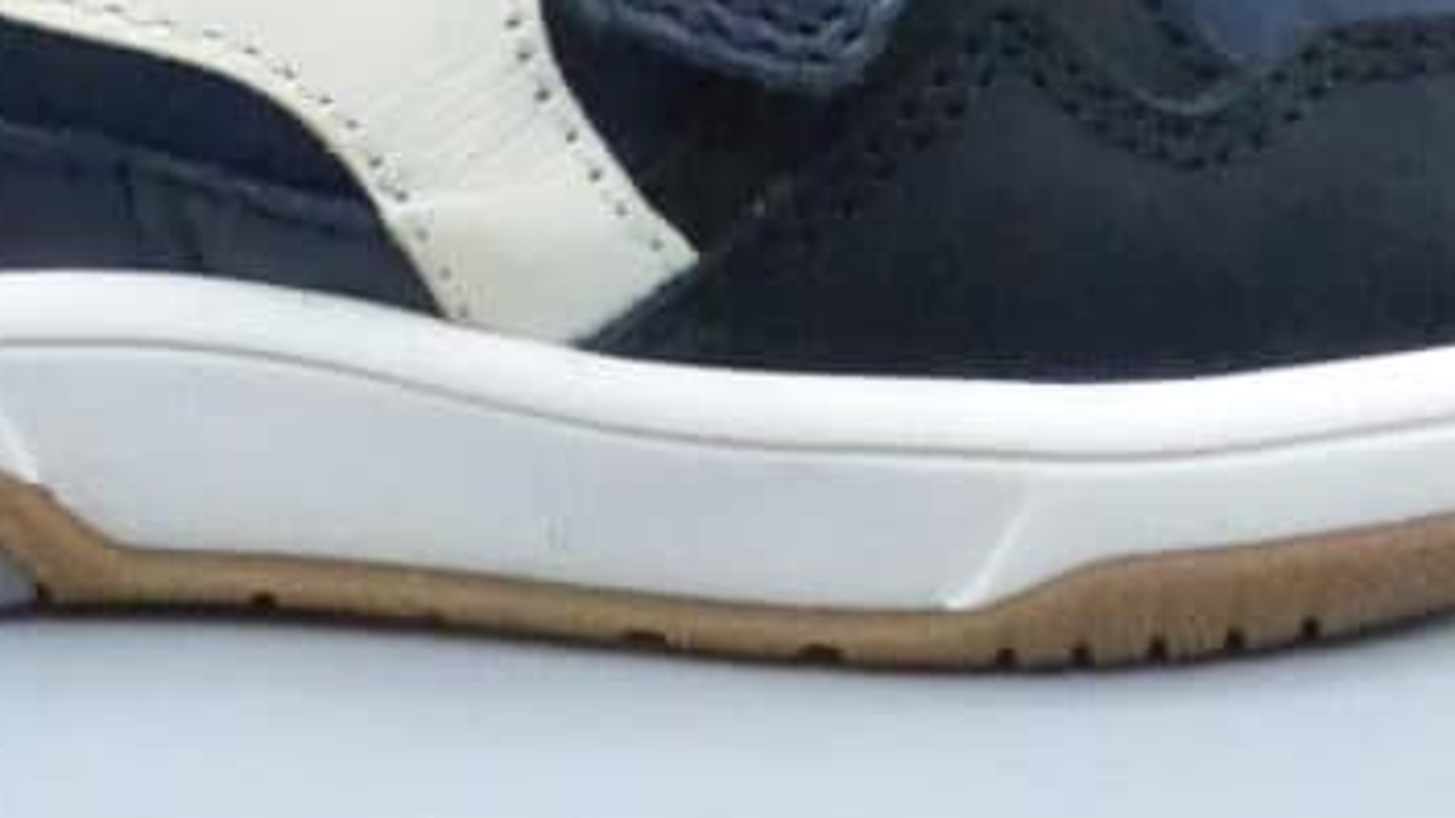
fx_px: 4128
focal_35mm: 107
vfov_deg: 10.8
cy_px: -525
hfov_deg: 20.0
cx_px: 587
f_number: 4
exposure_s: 1/2000
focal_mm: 5.7
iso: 1600
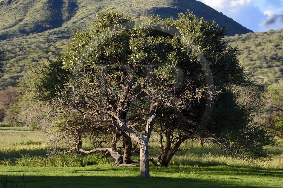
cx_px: 142
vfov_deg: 8.3
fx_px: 1296
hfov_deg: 12.5
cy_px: 94
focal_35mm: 165
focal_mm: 165
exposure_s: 1/160
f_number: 8
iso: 200
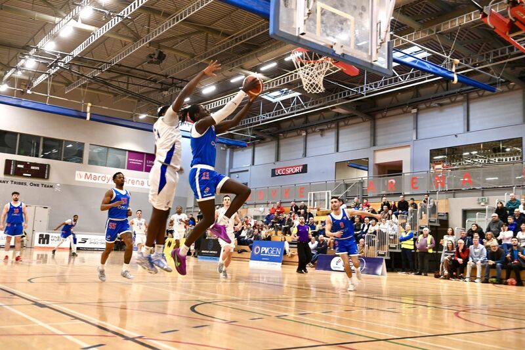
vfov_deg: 36.9
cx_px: 262
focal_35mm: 36
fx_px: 525
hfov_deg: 53.1
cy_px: 175
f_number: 2.8
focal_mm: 36
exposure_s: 1/320
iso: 2000
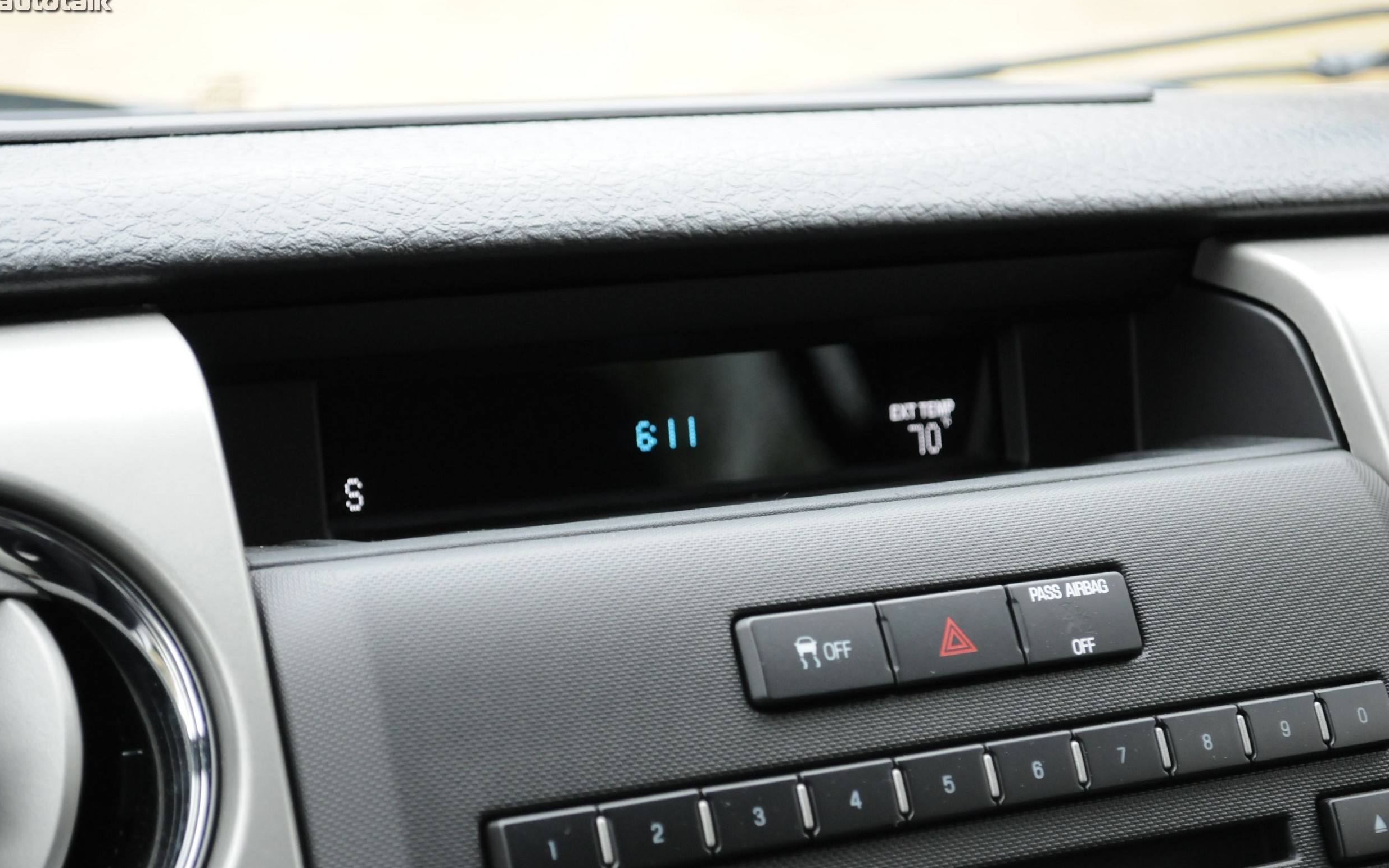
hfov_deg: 29.6
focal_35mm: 70
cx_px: 689
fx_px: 2632
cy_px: 455
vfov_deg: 18.7
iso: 1000
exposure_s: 1/40
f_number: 5.6
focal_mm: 45
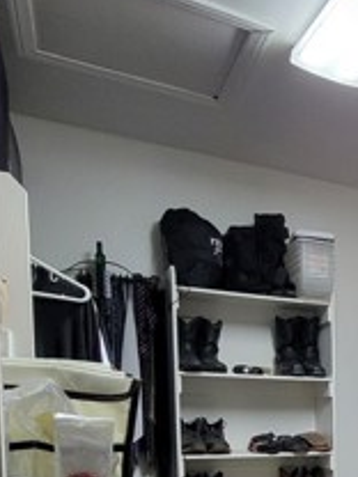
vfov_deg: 42.0
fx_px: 552
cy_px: 452
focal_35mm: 40
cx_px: 487
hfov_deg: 28.3
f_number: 2.2
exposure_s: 1/60
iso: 400
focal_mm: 2.2
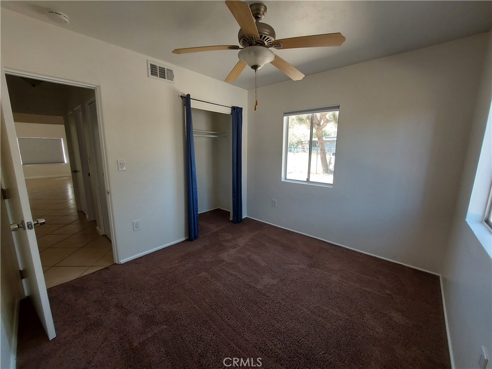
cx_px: 246
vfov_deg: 89.9
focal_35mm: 13
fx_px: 185
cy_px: 184
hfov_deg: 106.2
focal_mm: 1.74
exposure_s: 1/120
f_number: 2.2
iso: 80
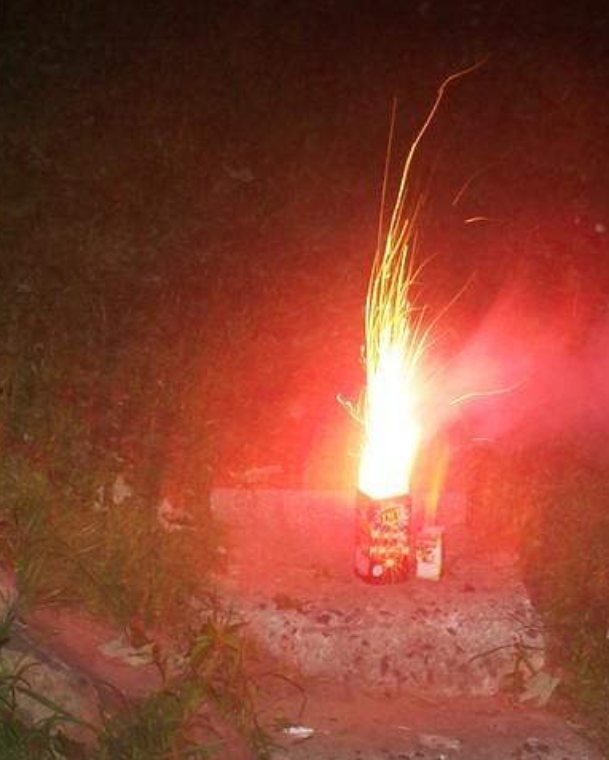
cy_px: 381
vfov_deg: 20.6
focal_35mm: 93
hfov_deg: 16.5
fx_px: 2094
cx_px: 462
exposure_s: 1/8
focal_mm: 10.8
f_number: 4
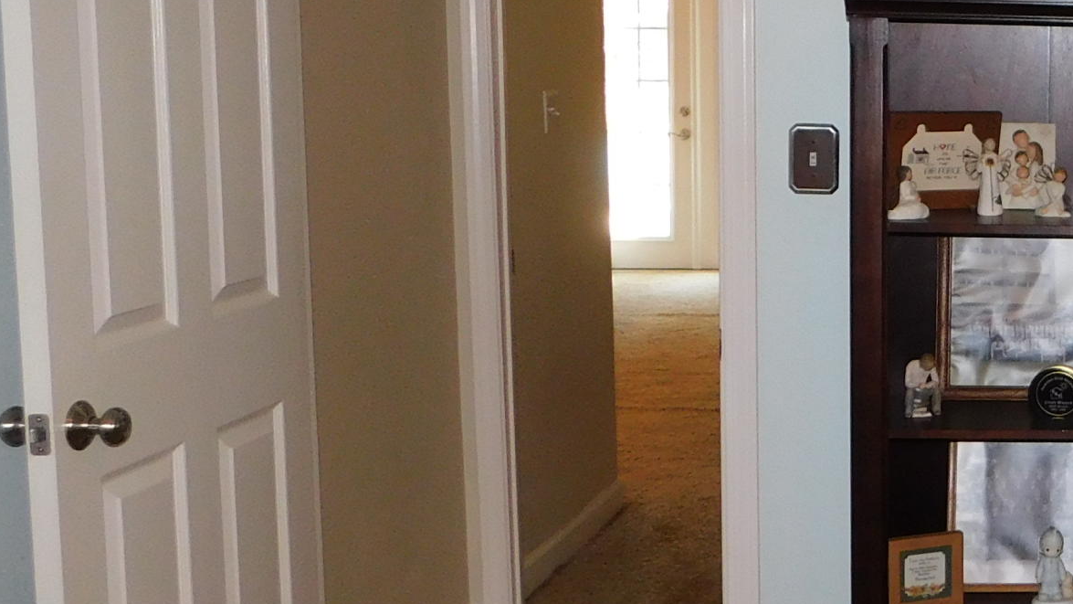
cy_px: 248
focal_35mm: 64
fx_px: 1821
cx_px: 1365
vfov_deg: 18.8
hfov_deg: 27.7
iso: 200
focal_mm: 4
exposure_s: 1/30
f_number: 3
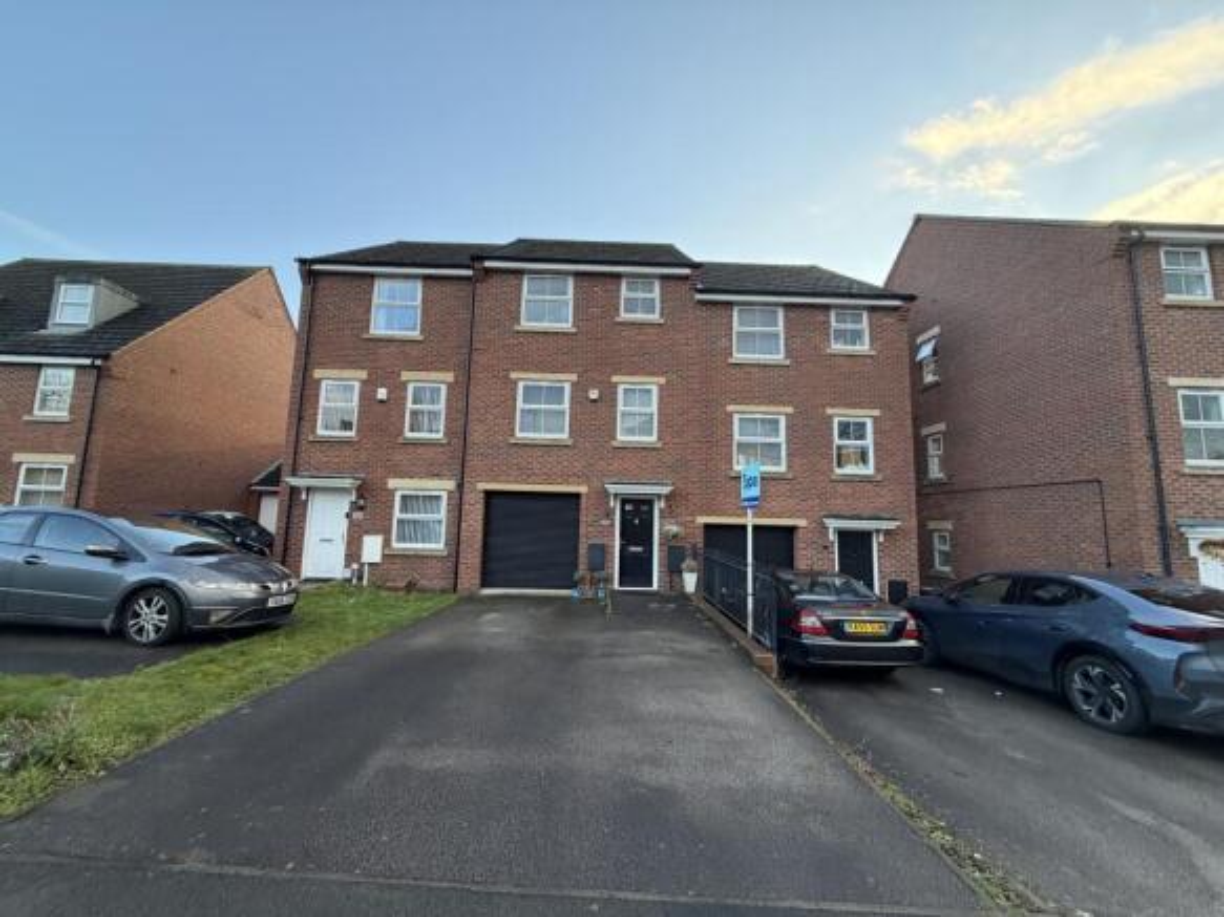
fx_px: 495
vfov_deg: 85.7
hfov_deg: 102.1
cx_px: 612
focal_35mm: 14
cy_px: 458
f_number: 2.2
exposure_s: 1/134
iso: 50
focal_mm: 2.22
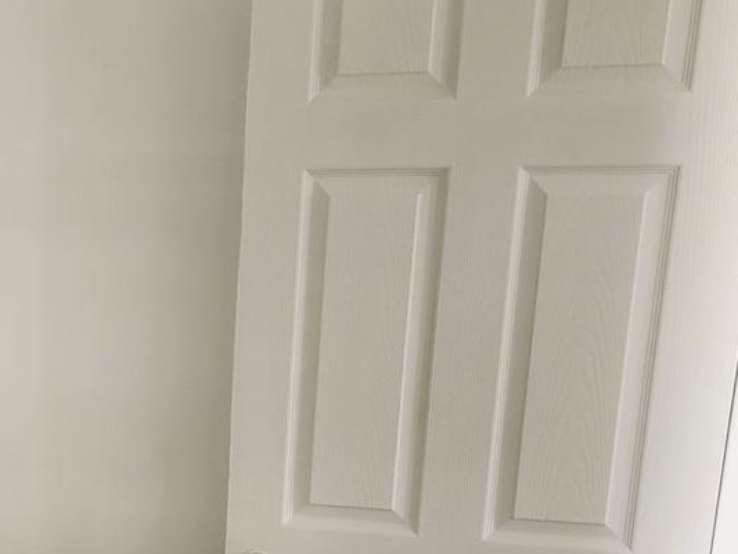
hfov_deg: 25.5
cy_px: 555
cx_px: -126
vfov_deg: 20.6
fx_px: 1471
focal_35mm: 69
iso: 125
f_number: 1.8
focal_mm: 5.4
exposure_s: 1/180
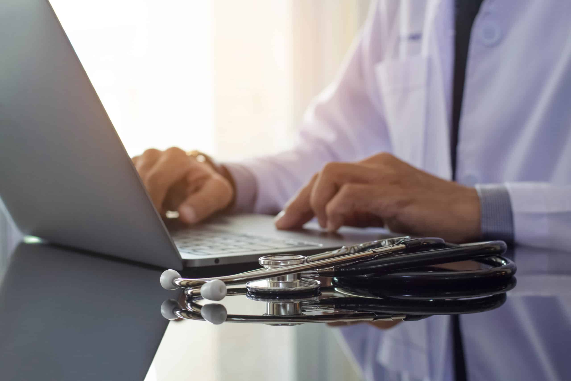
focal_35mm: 75
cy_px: 190
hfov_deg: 27.0
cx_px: 286
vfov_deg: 18.2
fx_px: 1190
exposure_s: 1/80
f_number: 4
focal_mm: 50
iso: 400
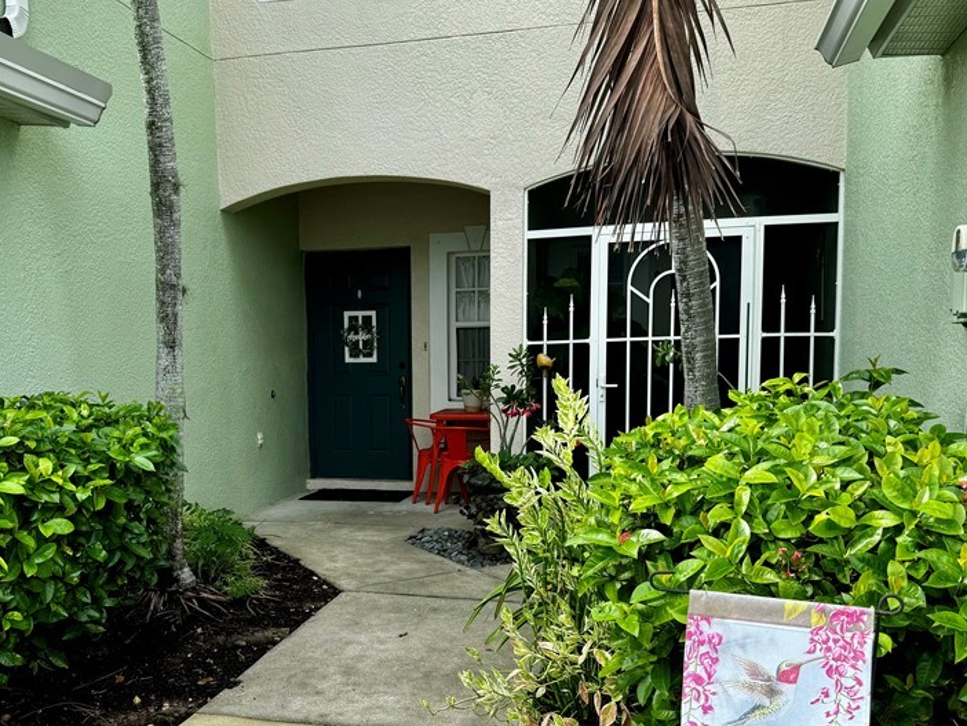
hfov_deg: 52.3
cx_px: 387
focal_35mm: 35
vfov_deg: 40.4
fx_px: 978
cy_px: 457
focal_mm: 6.76
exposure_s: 1/925
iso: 80
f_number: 1.78
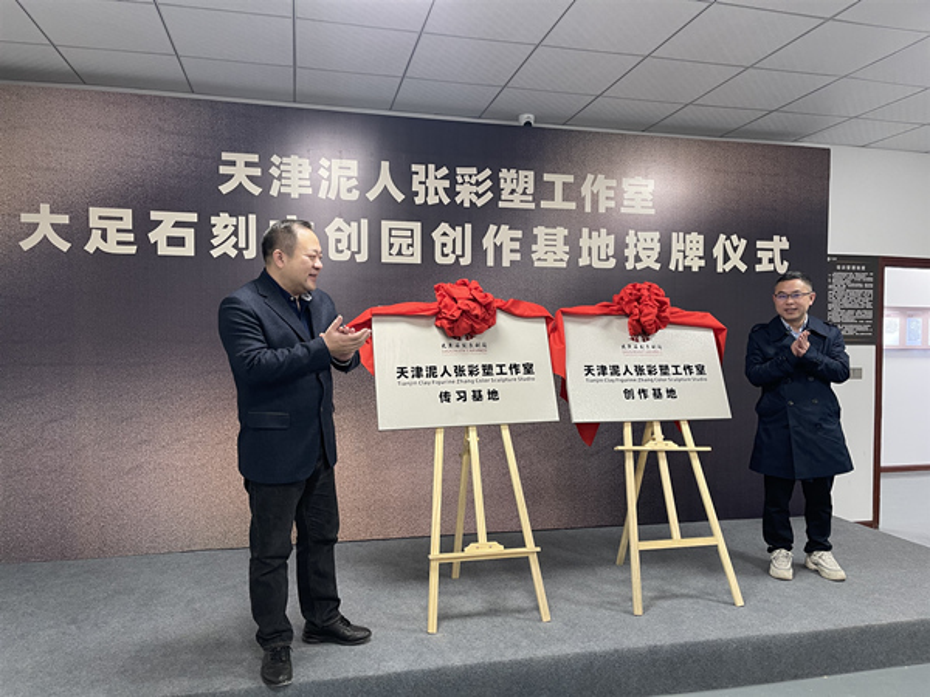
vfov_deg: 53.1
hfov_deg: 67.3
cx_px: 465
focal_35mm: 26
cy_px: 348
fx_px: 699
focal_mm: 5.1
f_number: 1.6
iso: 125
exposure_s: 1/50
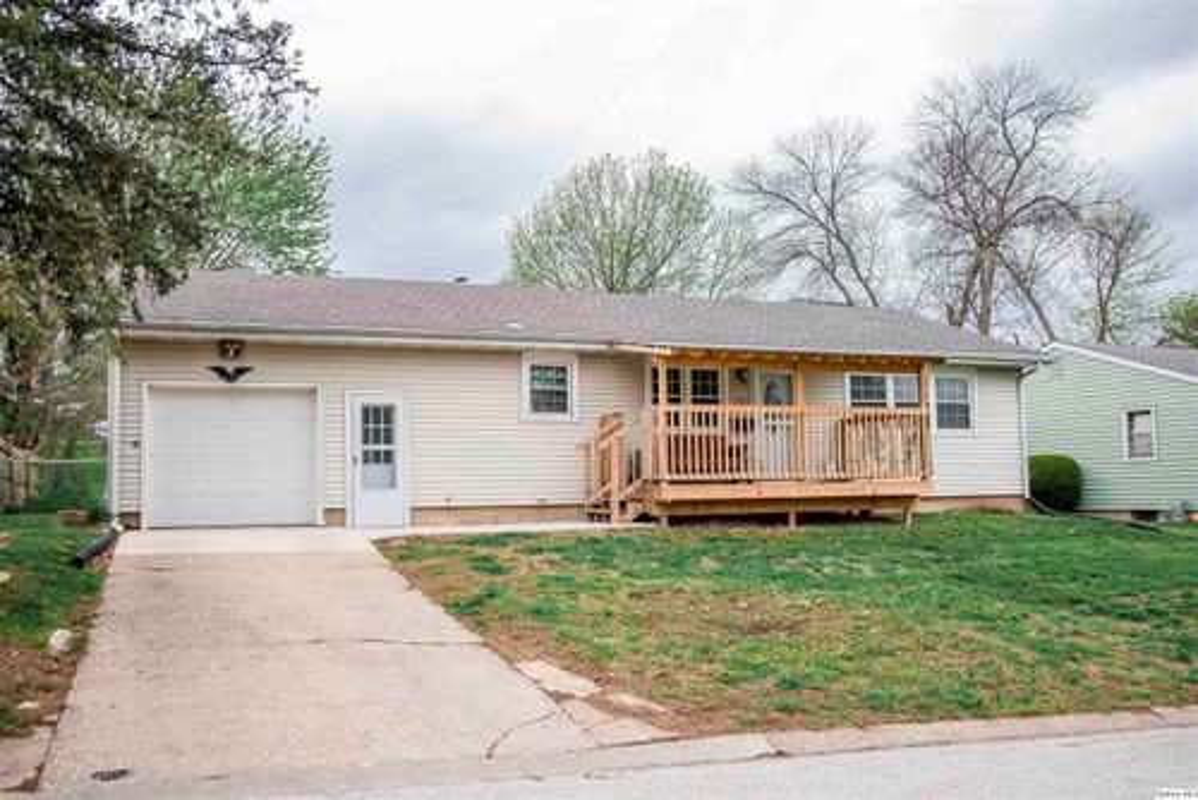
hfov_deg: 58.7
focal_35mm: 32
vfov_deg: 41.2
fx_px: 1065
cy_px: 400
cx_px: 599
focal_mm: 32
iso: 500
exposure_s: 1/2000
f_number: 3.5
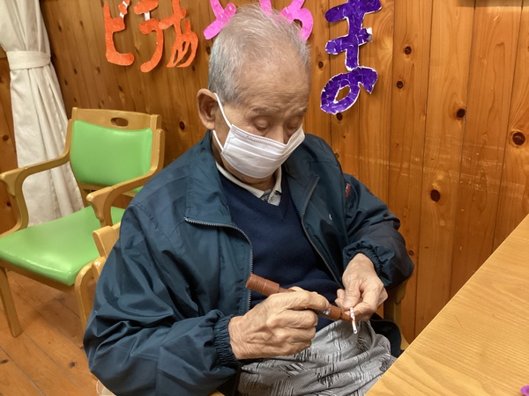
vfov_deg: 45.4
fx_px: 474
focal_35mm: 31
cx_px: 264
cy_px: 198
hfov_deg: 58.4
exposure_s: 1/60
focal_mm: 3.3
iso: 250
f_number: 2.4
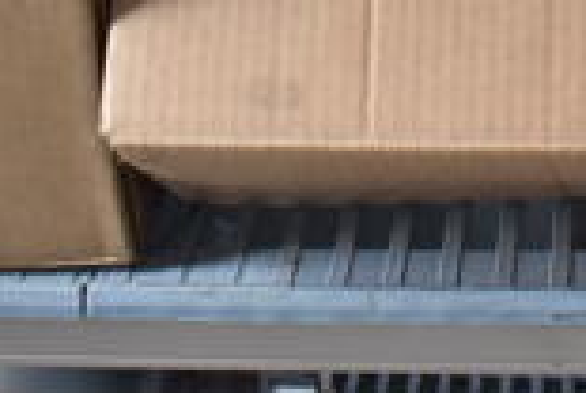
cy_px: -348
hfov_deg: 18.9
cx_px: 544
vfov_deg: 11.8
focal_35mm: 106
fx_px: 1729
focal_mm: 18
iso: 800
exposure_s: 1/160
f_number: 3.5
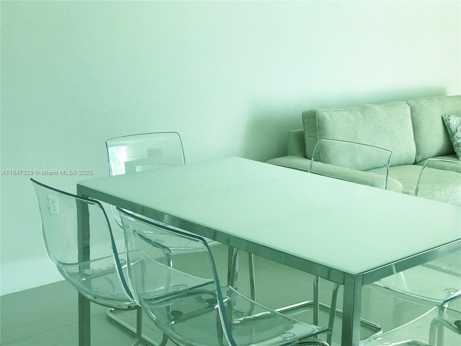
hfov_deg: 33.8
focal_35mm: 57
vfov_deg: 25.7
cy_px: 173
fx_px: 759
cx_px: 230
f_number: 2.8
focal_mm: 6.6
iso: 40
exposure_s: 1/60
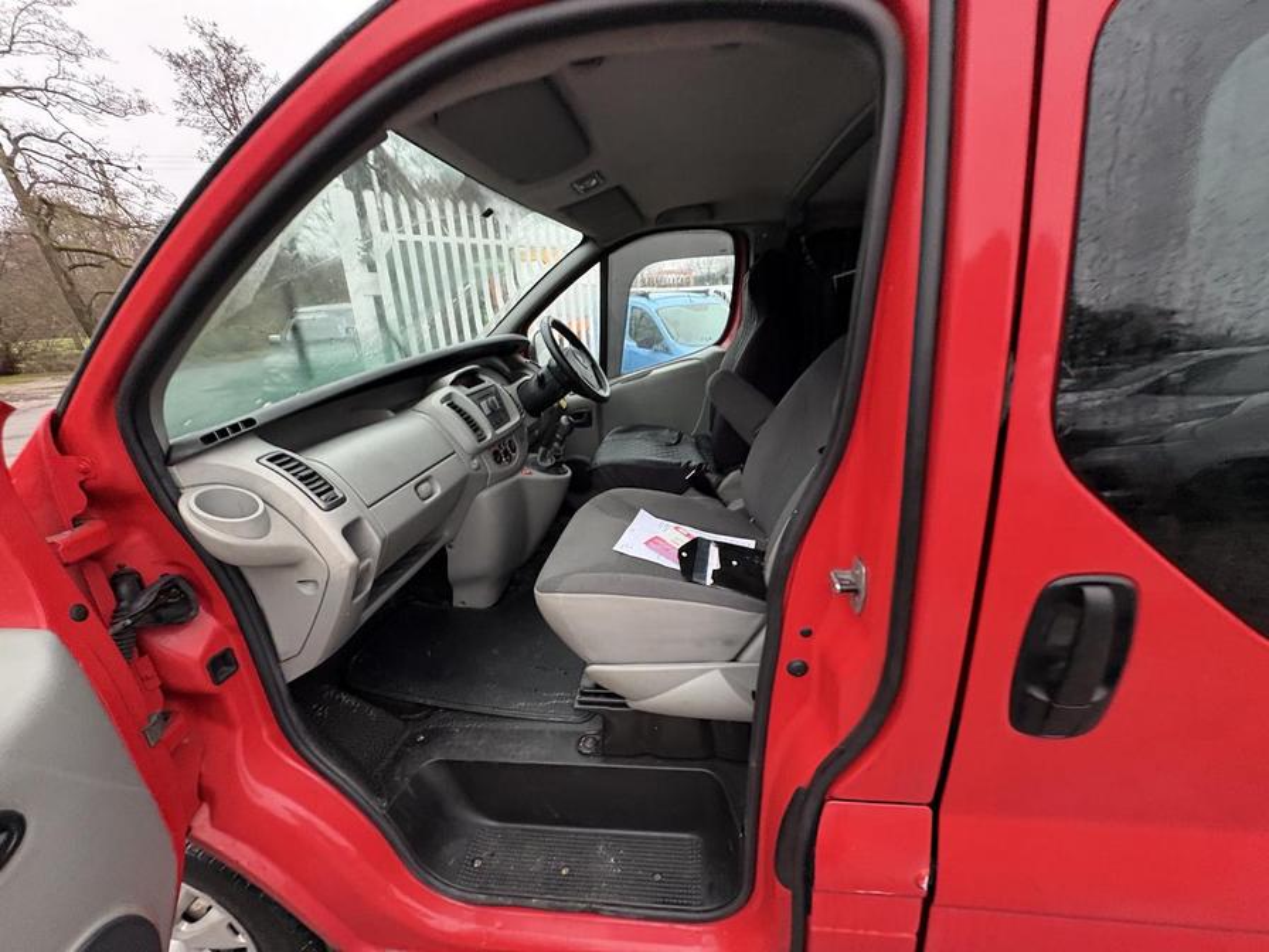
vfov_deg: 85.7
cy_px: 476
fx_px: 513
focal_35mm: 14
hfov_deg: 102.1
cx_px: 634
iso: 400
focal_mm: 2.22
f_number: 2.2
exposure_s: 1/60
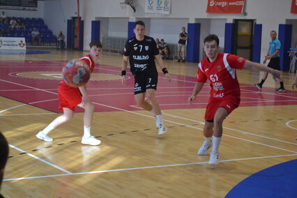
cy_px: 99
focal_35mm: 82
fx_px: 681
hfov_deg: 24.6
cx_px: 148
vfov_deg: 16.6
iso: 3200
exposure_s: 1/320
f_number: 5.6
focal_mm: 55
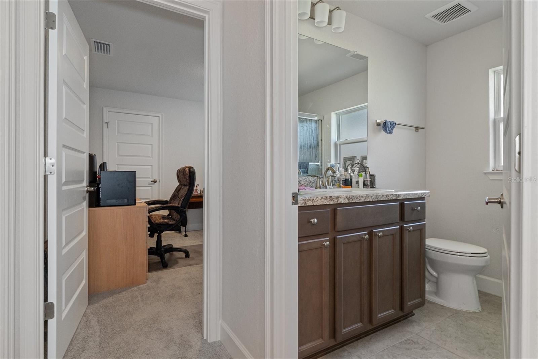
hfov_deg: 90.0
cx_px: 269
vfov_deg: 67.4
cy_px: 180
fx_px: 269
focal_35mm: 18
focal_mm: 12
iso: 1000
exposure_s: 1/6
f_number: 8
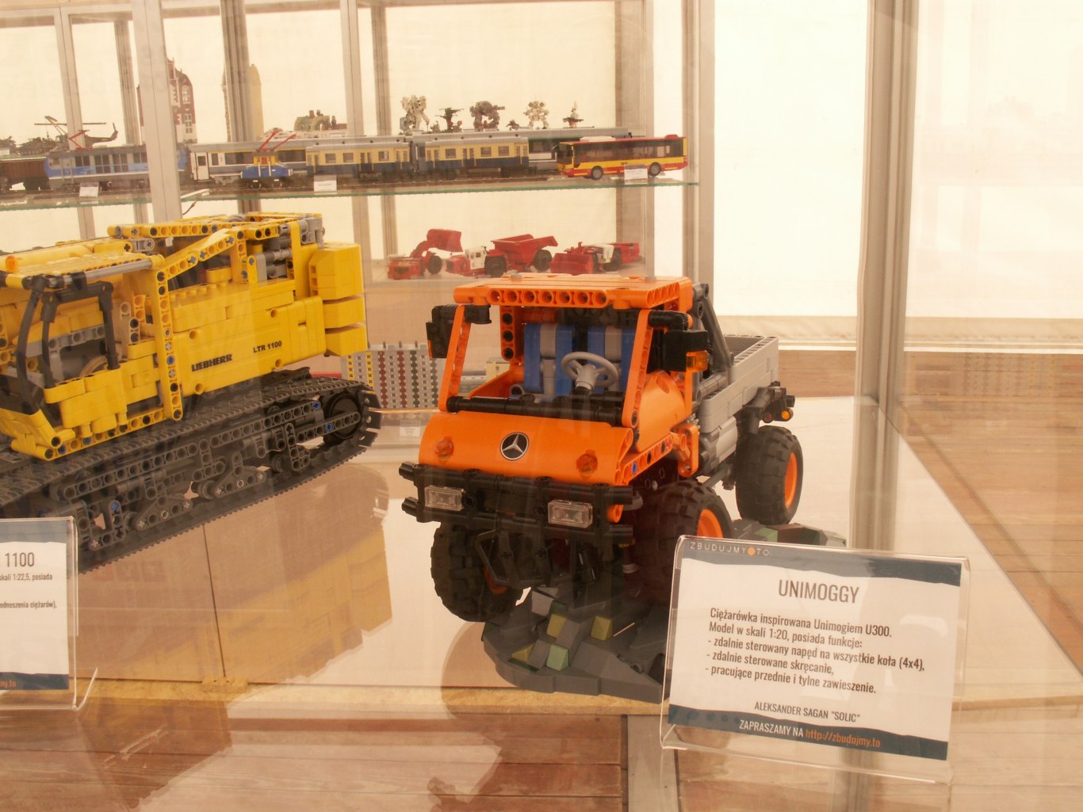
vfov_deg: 40.7
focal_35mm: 35
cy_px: 406
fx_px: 1095
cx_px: 542
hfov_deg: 52.6
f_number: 8
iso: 64
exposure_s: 1/13
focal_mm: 5.86
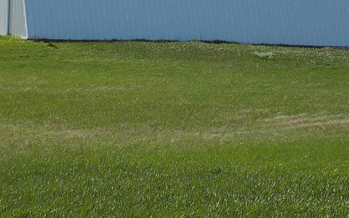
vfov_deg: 10.5
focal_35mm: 125
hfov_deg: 16.7
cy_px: 51
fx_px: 1189
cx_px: 122
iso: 80
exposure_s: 1/640
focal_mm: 13.9
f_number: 4.3
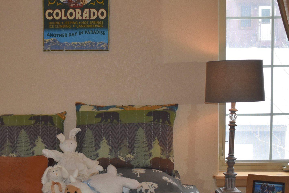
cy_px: 116
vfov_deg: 20.9
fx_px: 522
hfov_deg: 30.3
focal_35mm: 65
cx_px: 65
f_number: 3.8
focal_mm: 20
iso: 400
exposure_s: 1/125
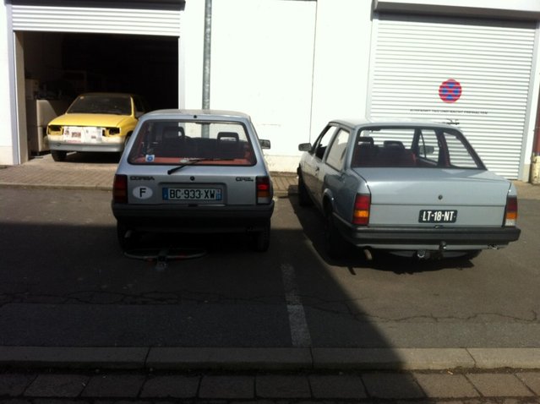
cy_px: 202
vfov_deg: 40.6
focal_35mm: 35
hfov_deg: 52.7
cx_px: 270
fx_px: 545
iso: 80
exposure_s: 1/1266
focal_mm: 3.85
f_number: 2.8
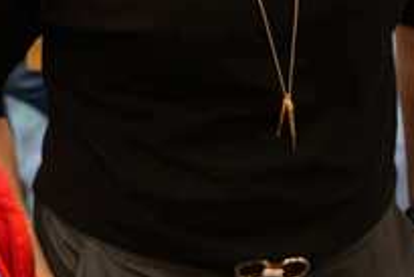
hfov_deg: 12.4
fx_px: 1899
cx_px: 299
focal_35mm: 165
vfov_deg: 8.3
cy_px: -27
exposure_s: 1/60
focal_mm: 33
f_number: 5
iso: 1600
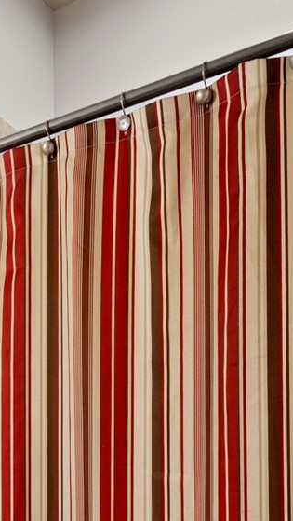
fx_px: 841
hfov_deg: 18.0
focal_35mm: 61
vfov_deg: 31.0
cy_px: 558
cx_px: -119
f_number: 9
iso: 250
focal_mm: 16
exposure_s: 1/1.67
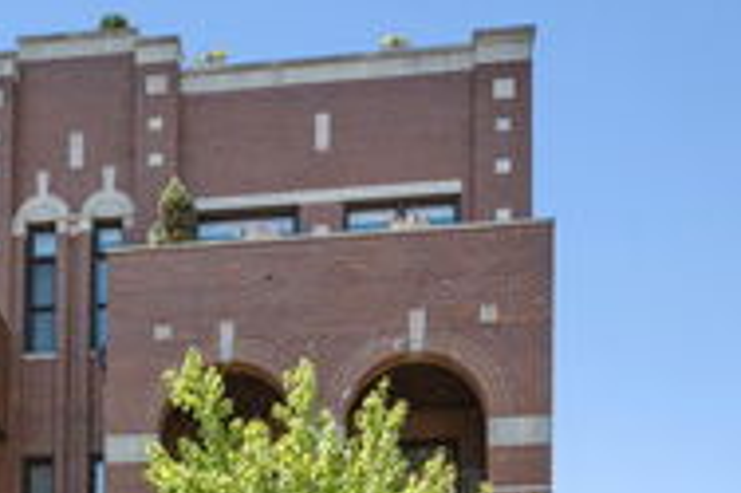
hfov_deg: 28.5
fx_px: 1316
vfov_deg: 19.7
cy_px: 619
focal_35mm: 64
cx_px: -75
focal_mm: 25
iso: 400
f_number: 8
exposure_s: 1/320
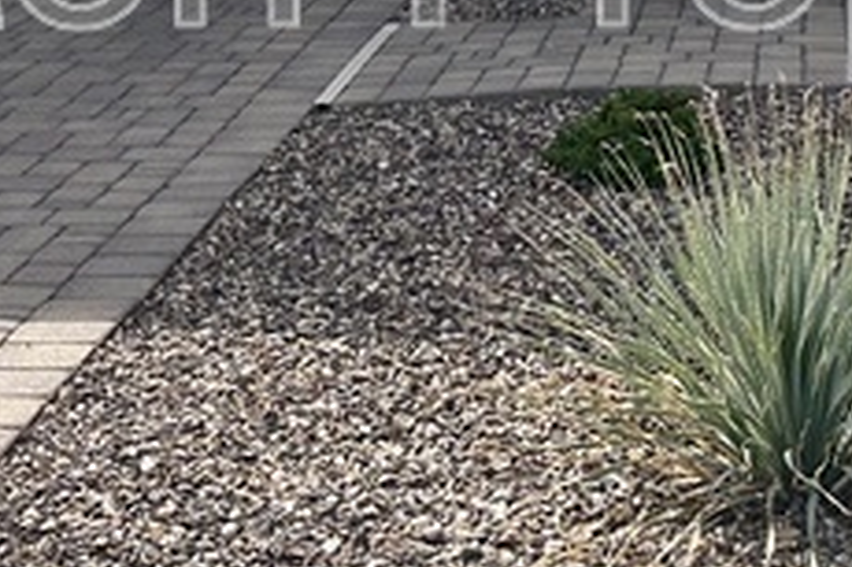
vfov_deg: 13.7
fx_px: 2057
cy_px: -519
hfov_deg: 23.4
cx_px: 519
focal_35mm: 87
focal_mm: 6.86
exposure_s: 1/10753
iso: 80
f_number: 1.78
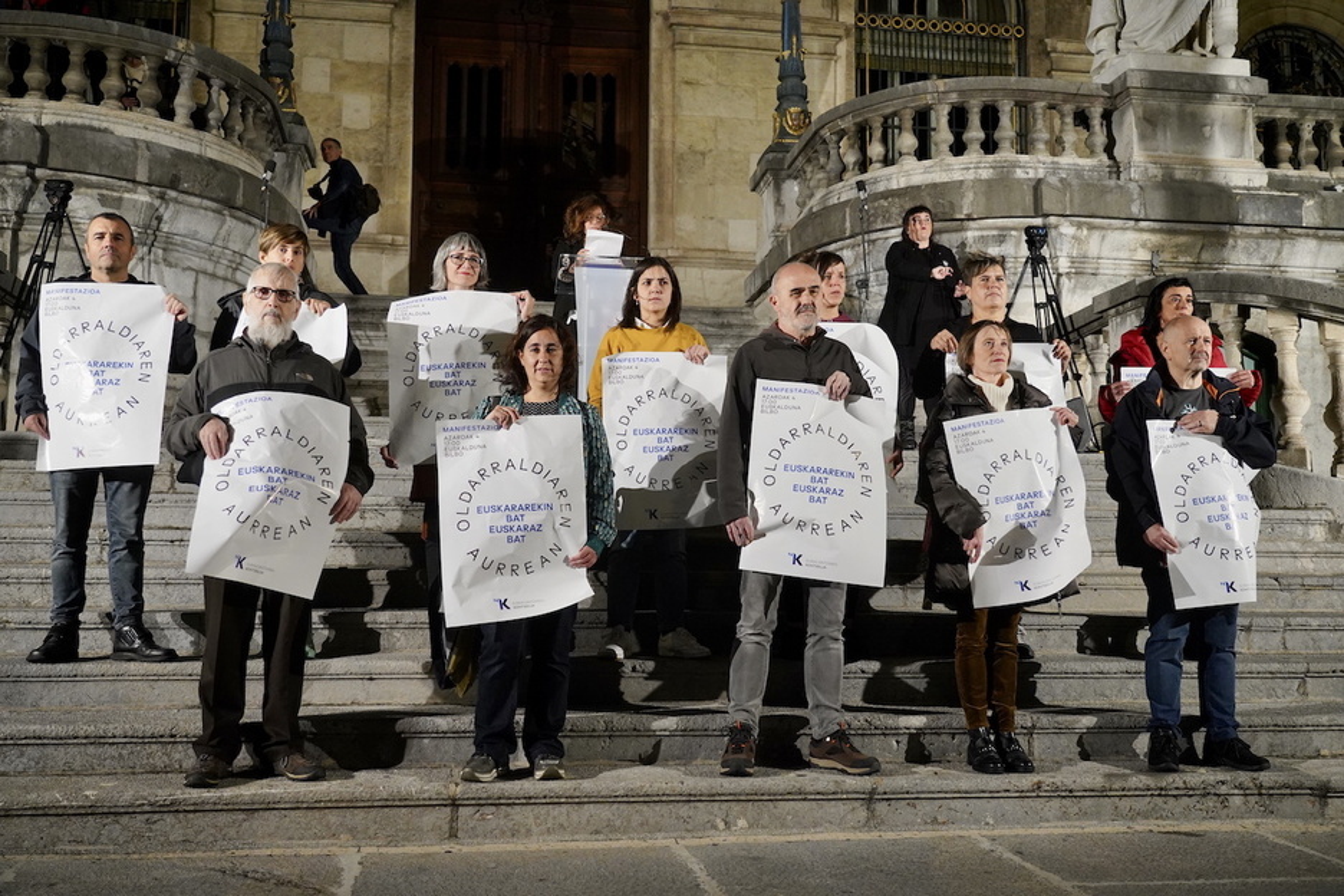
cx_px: 672
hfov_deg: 53.1
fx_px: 1344
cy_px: 448
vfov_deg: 36.9
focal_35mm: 36
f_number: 4
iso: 4000
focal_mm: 36
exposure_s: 1/500
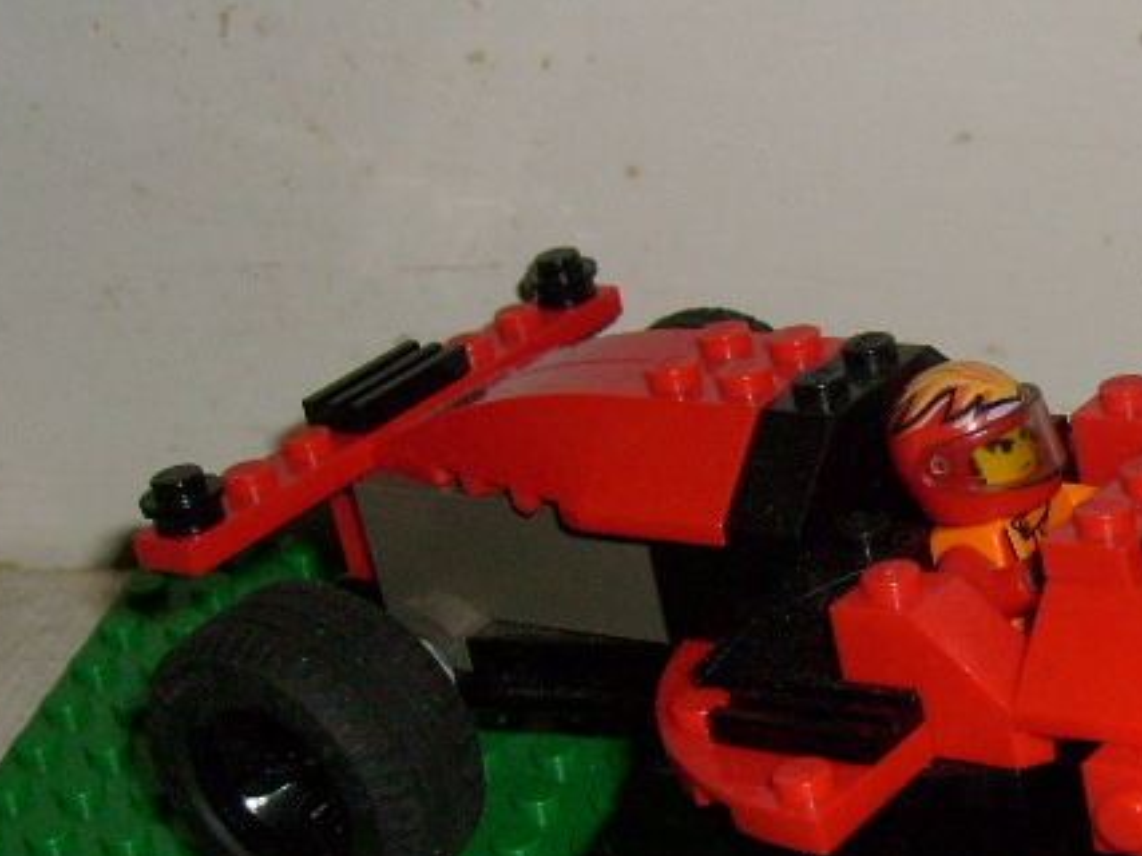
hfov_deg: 22.2
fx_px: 2770
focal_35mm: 84
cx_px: 1201
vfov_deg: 17.5
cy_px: 637
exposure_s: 1/45
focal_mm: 5.8
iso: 100
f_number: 2.8
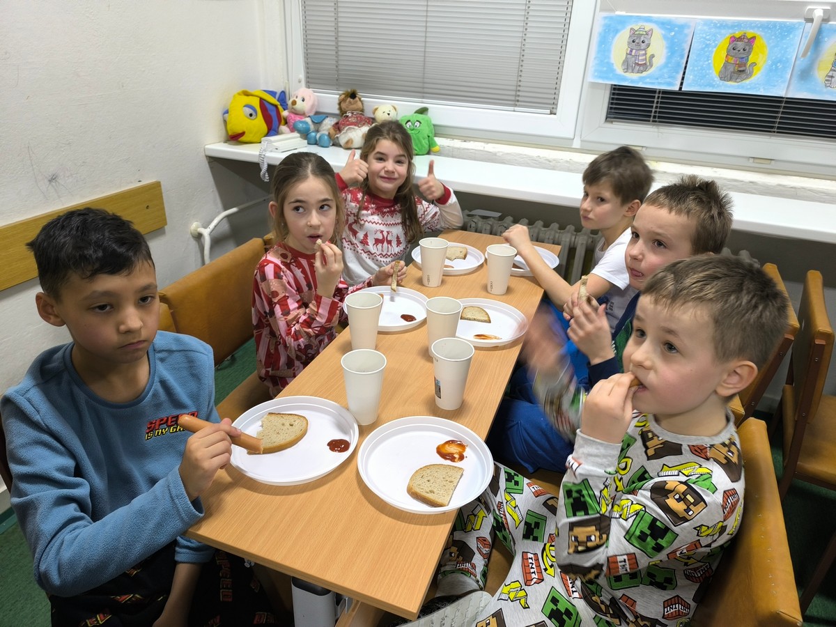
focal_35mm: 23
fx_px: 555
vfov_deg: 58.9
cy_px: 314
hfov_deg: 73.9
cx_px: 418
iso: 1000
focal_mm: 6.14
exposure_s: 1/33.3
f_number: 1.65
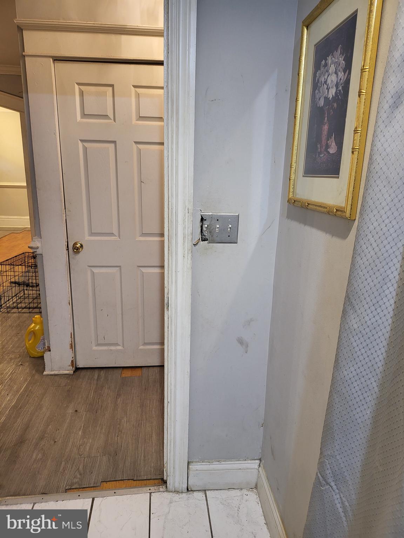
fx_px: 373
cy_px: 269
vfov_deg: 71.6
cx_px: 202
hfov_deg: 56.8
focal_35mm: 24
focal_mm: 5
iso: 160
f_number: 1.8
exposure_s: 1/40
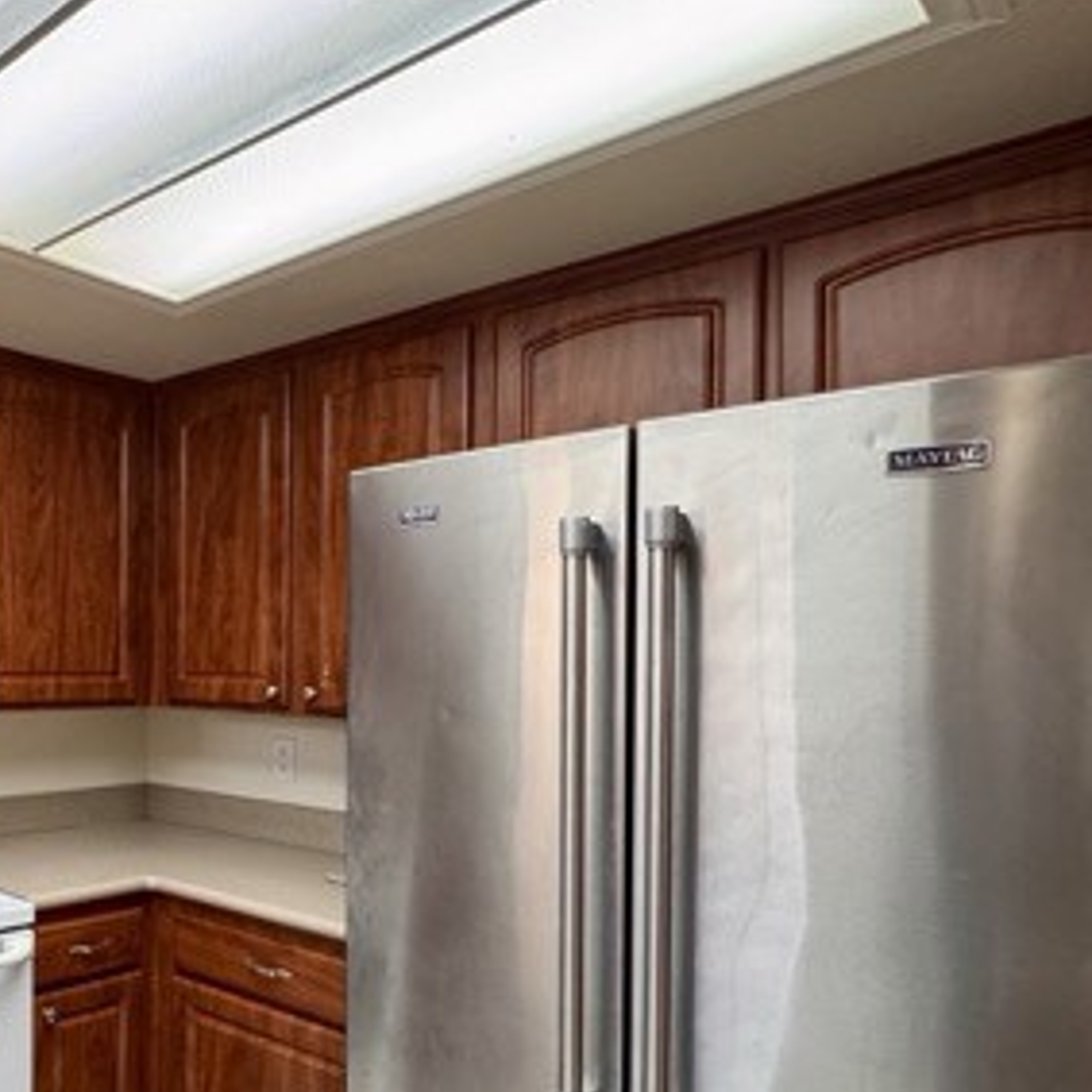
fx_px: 999
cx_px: 12
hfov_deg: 47.9
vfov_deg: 56.8
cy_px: 660
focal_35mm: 28
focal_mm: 2.22
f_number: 2.2
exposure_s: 1/60
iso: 250
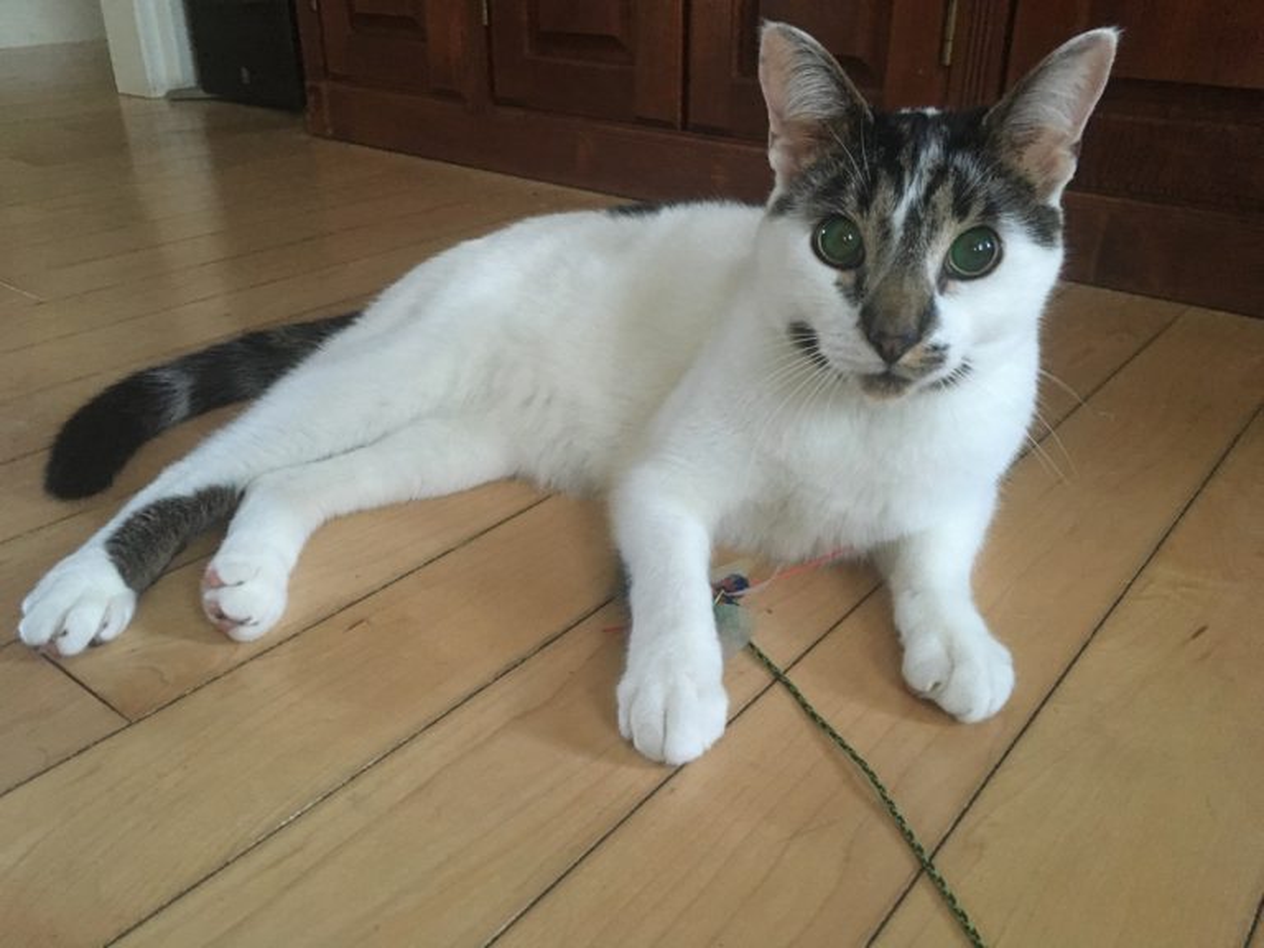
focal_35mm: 29
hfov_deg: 61.7
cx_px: 632
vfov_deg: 48.2
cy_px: 474
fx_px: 1059
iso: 200
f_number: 2.2
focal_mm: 4.15
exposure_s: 1/17
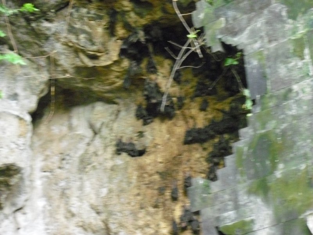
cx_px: 156
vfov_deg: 13.1
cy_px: 118
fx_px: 1022
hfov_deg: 17.4
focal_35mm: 113
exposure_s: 1/50
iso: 800
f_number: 5.2
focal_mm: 18.6
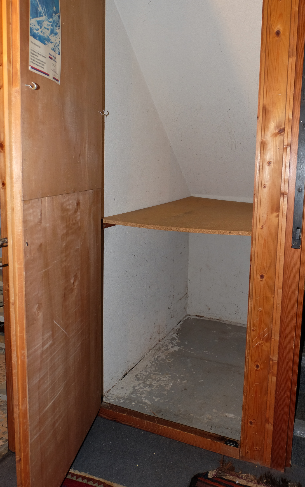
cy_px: 216
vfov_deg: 64.4
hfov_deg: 43.0
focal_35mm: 29
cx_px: 177
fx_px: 386
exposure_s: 1/30
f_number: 2.8
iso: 800
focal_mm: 16
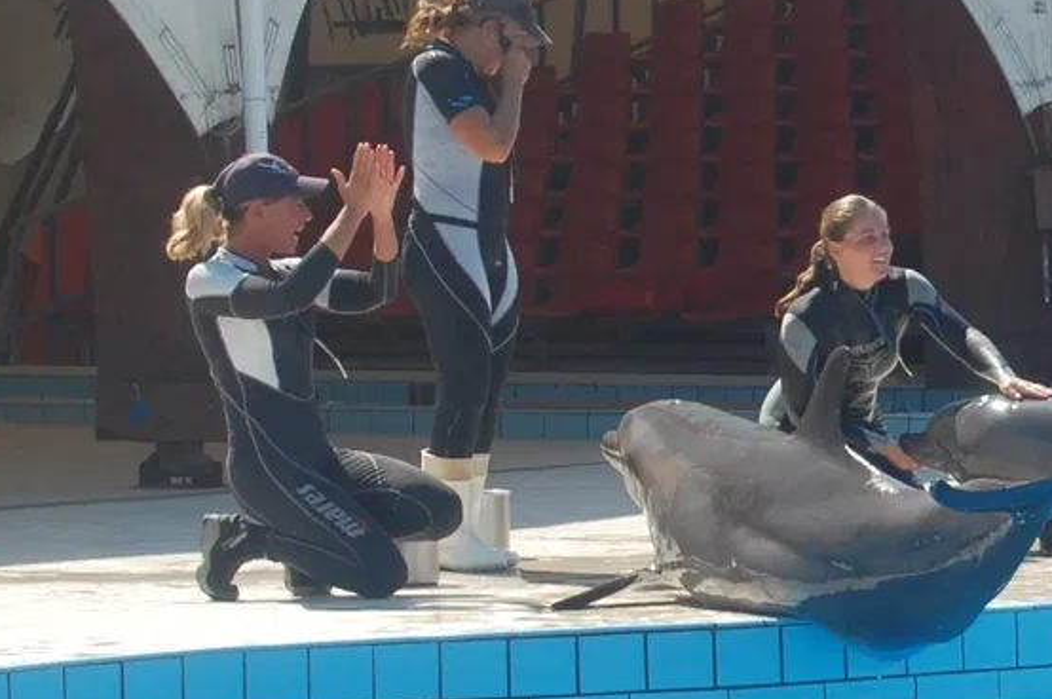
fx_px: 6960
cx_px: 1253
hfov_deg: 8.6
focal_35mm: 238
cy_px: 484
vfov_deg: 5.7
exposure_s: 1/250
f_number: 8
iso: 200
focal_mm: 55
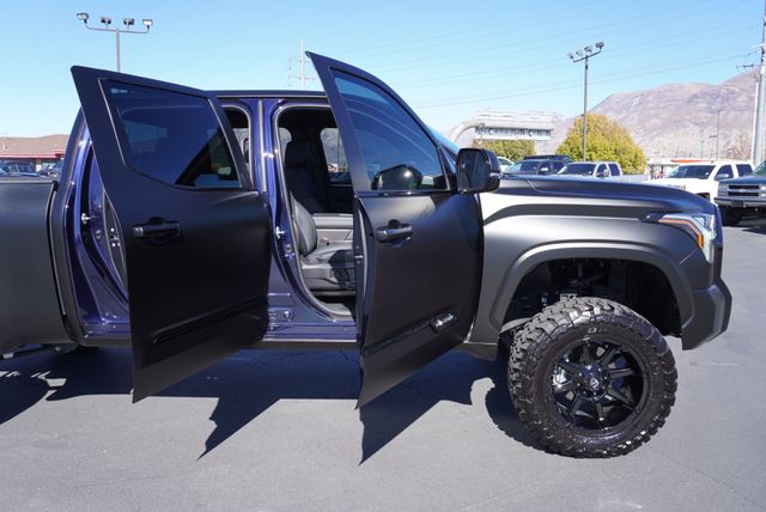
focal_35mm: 28
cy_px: 256
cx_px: 383
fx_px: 607
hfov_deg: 64.5
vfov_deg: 45.8
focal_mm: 19
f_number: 8
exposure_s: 1/125
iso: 100
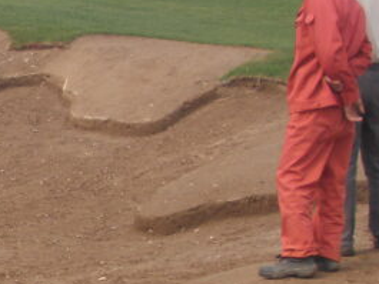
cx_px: -236
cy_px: 235
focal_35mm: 147
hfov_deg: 12.6
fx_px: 1610
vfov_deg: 10.1
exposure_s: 1/640
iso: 80
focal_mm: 6.7
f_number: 3.5
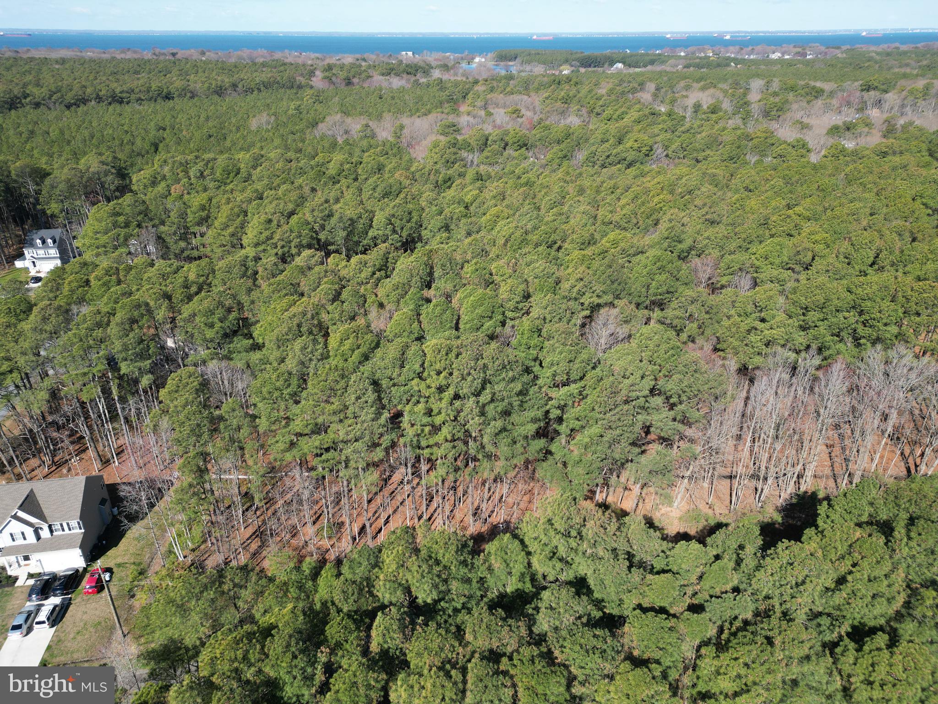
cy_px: 352
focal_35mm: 24
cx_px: 469
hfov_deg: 71.6
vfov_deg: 56.8
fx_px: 650
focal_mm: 6.72
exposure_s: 1/2000
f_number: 1.7
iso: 130
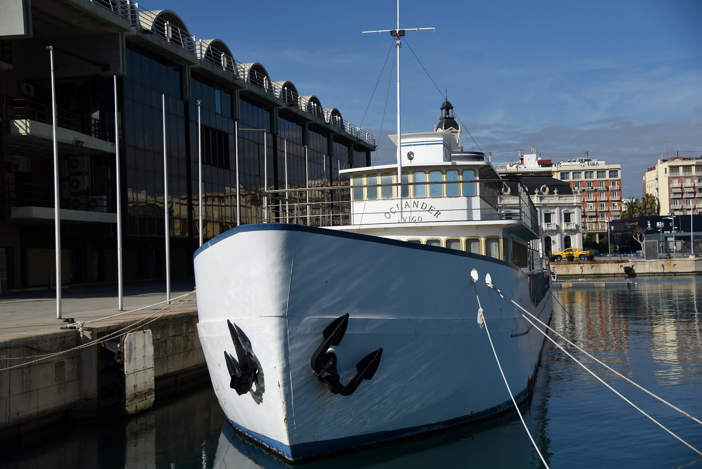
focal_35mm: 48
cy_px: 234
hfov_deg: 41.1
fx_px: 936
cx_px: 351
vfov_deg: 28.1
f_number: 4
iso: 100
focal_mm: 48
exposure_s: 1/2500
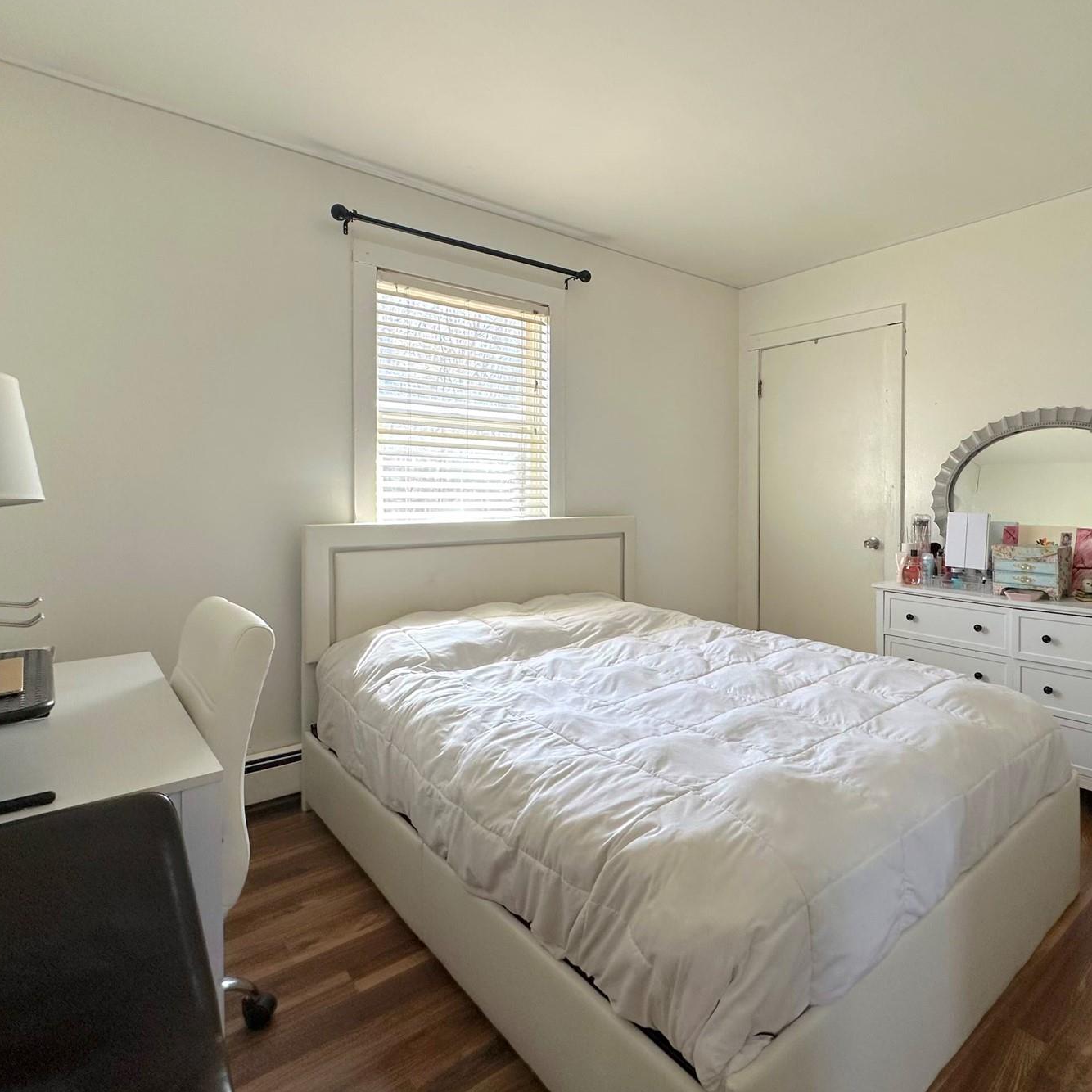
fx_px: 678
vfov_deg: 77.5
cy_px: 503
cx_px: 648
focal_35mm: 19
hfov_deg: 76.9
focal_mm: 2.22
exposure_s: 1/99
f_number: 2.2
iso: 100
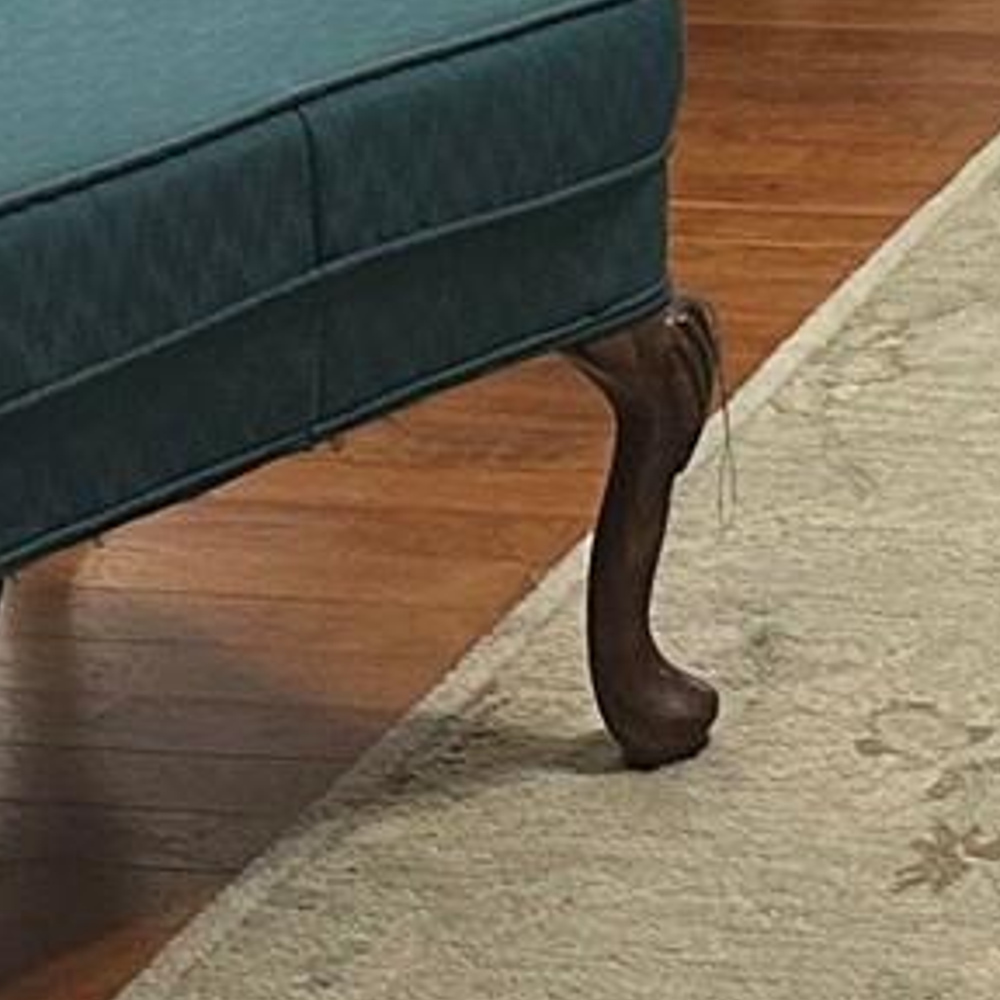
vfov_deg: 10.4
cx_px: 2465
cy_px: -1198
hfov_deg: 10.0
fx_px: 4935
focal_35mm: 151
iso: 160
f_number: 1.78
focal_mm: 6.86
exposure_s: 1/60
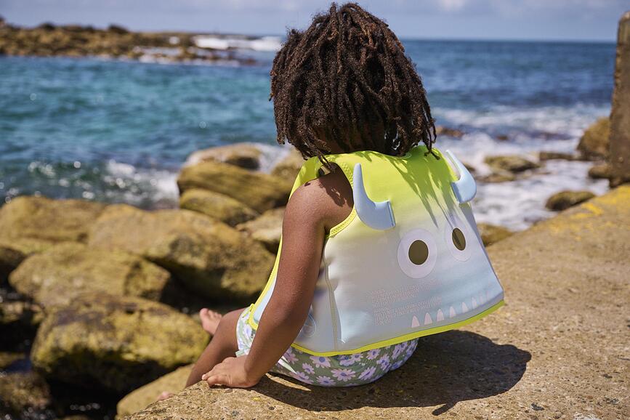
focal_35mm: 41
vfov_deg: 32.6
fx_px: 717
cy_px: 210
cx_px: 315
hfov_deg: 47.4
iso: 200
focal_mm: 41
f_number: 4
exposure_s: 1/2500
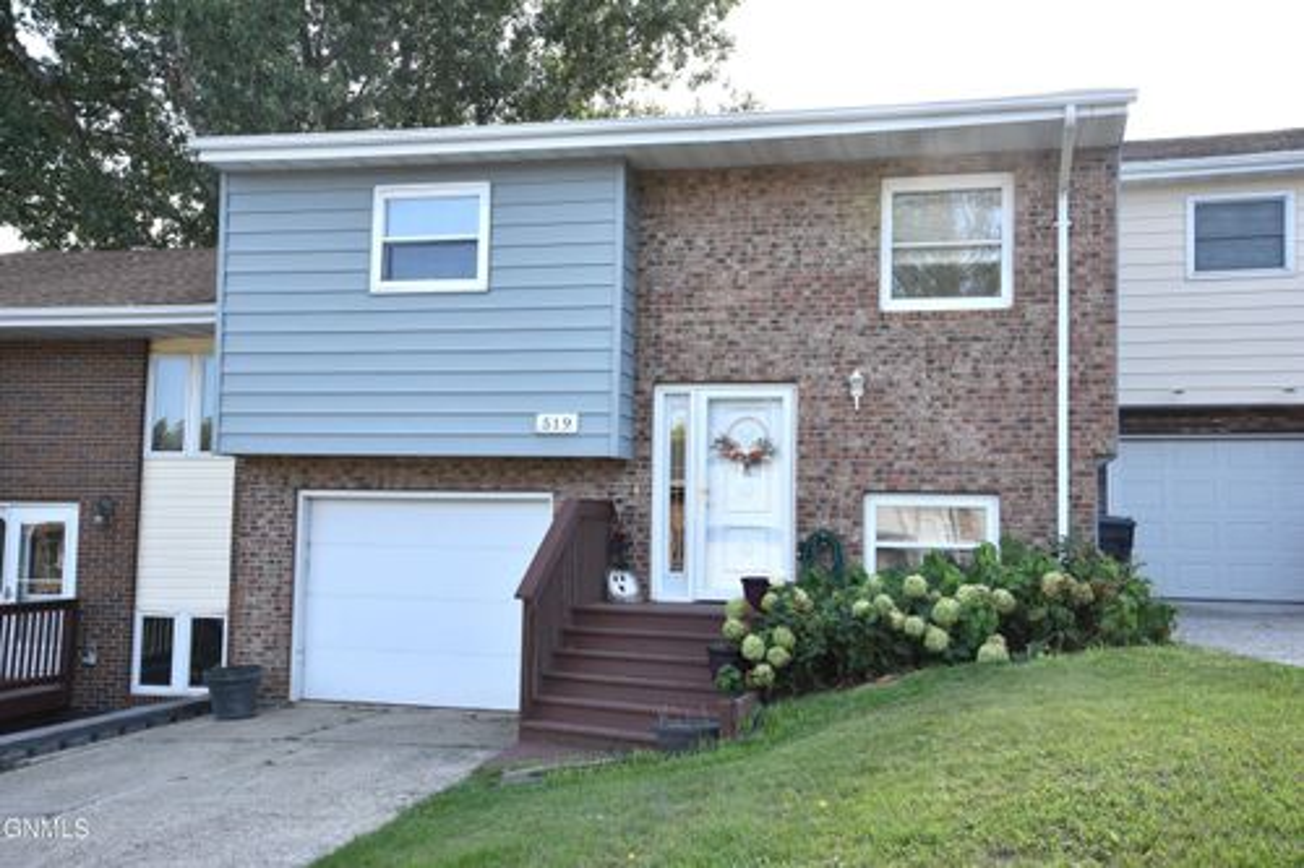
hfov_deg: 53.1
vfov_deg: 36.8
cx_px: 652
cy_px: 434
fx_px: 1303
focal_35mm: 36
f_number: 9
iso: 1000
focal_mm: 36
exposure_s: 1/400
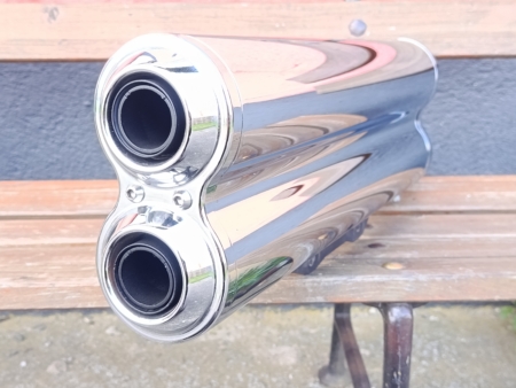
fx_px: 716
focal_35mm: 48
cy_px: 194
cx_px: 258
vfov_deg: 30.3
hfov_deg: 39.6
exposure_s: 1/100
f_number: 1.7
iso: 384
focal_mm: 5.24
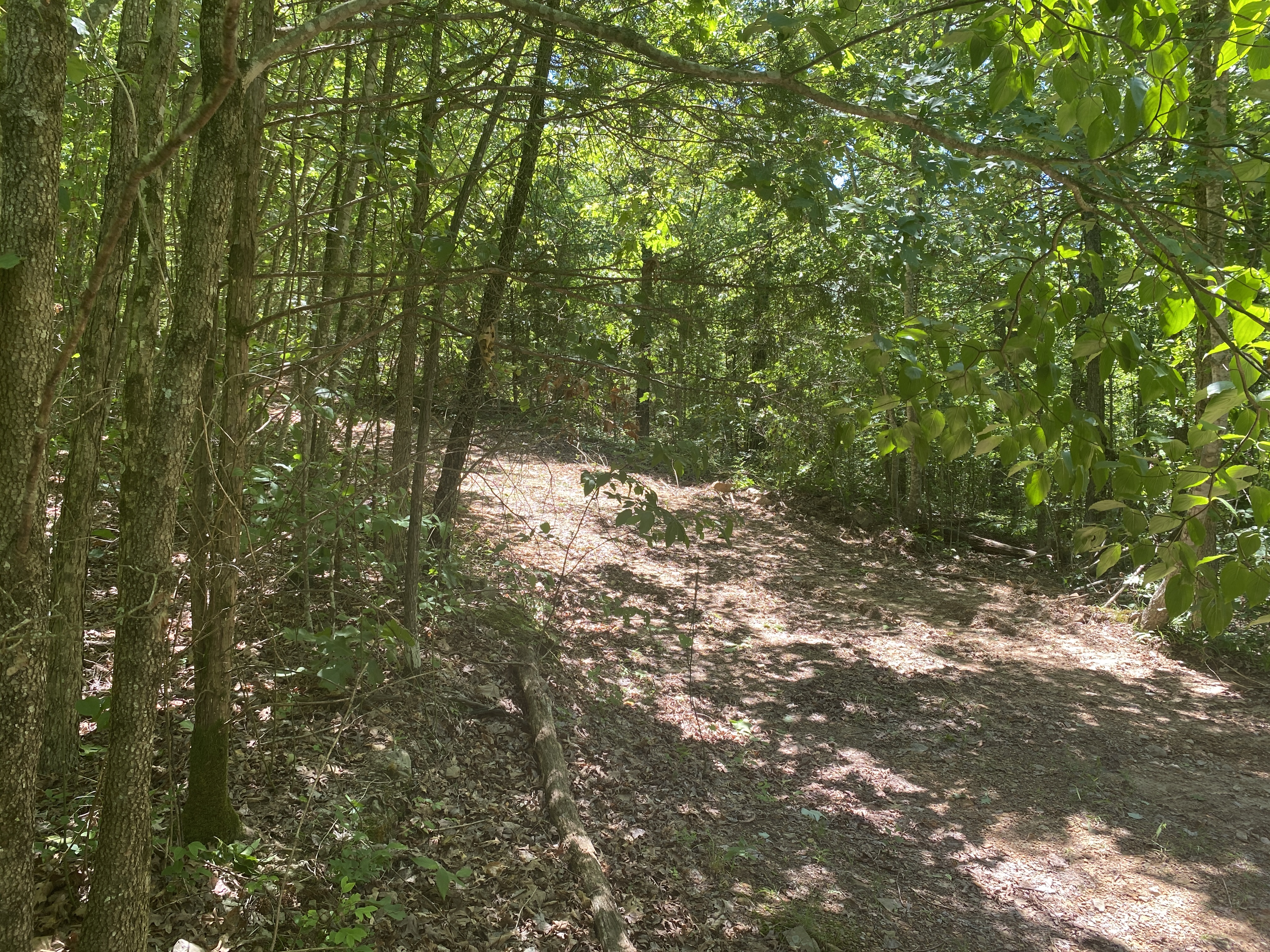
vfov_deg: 53.1
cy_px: 476
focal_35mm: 26
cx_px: 635
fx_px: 954
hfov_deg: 67.3
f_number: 1.8
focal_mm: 4.25
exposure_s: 1/122
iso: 32
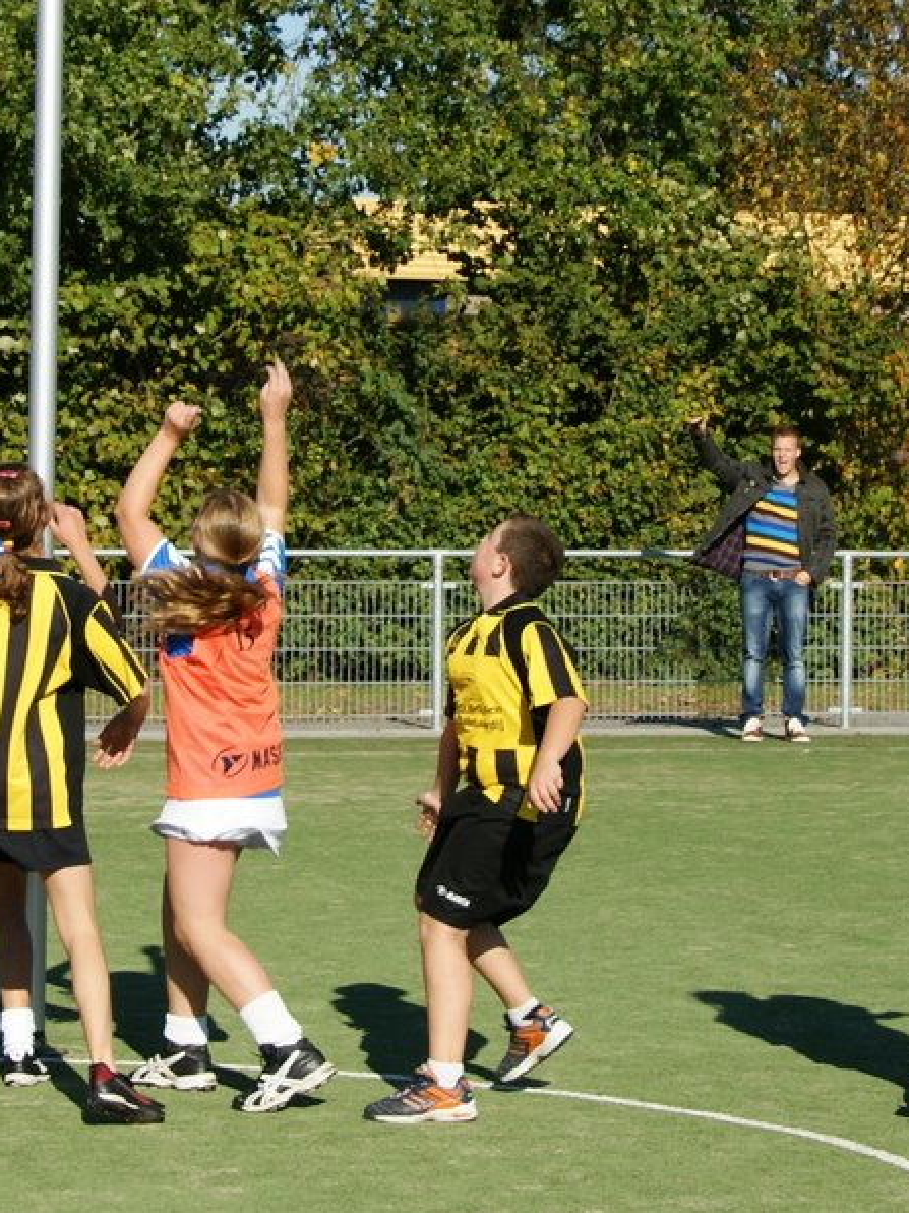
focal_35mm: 87
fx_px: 3046
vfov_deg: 22.5
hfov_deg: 16.9
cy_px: 483
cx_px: 712
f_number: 7.1
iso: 100
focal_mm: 30
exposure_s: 1/400
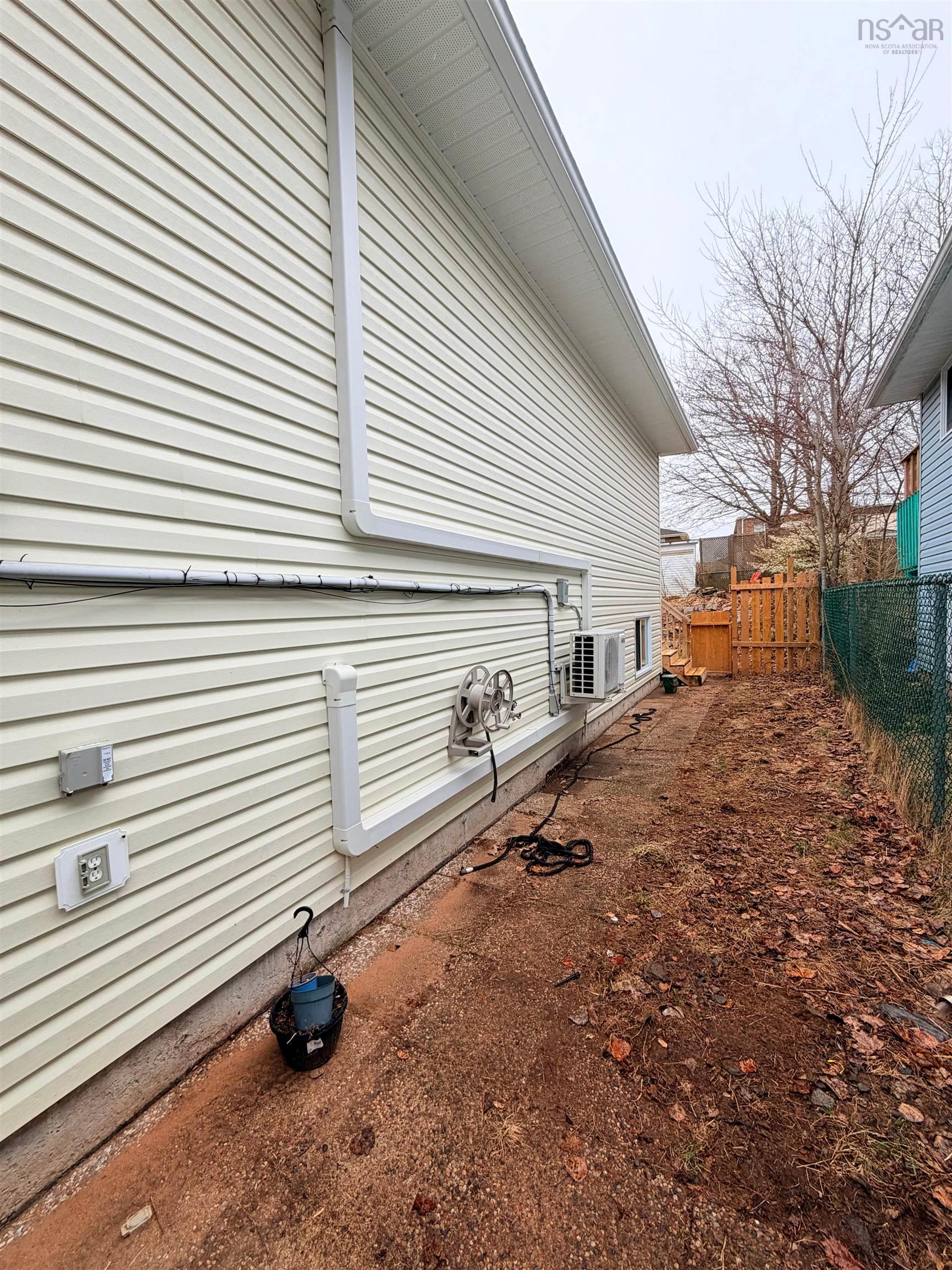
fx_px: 513
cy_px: 635
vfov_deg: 102.1
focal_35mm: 14
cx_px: 476
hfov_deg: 85.7
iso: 50
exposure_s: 1/381
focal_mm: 2.22
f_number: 2.2
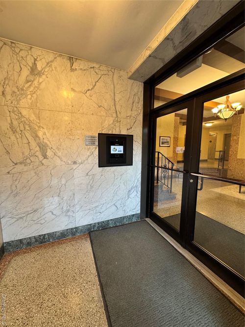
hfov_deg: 85.7
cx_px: 122
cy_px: 164
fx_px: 132
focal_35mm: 14
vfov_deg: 102.1
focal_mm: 2.22
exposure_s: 1/60
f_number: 2.2
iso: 320
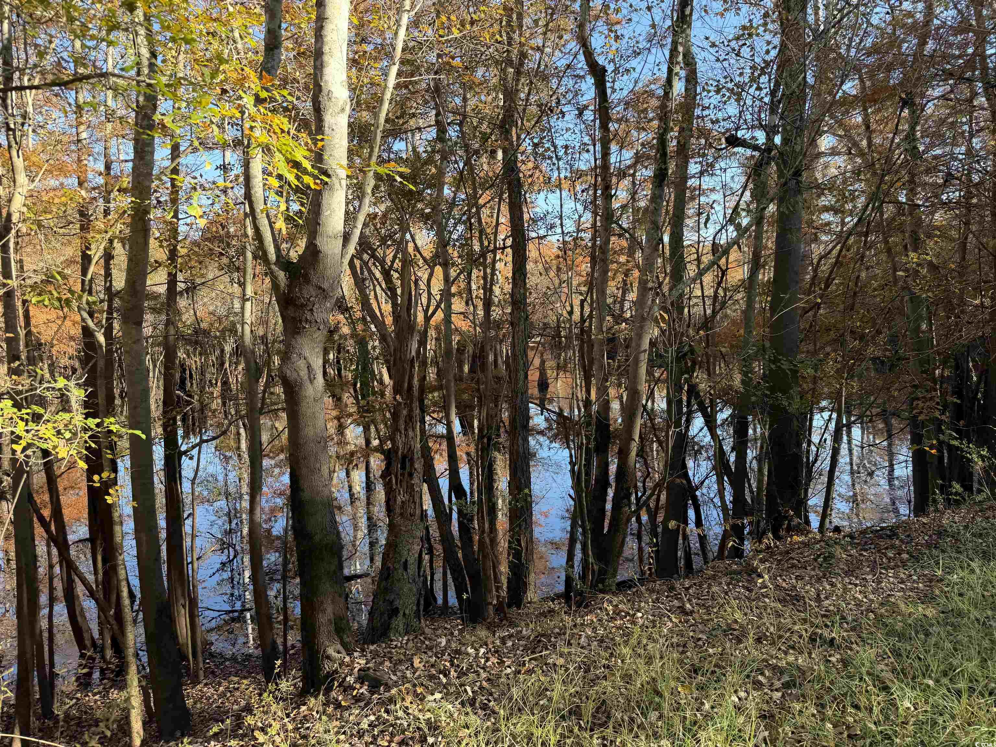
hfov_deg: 71.6
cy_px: 374
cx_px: 498
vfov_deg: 56.8
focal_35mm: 24
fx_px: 691
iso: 100
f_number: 1.78
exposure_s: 1/584
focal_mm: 6.76
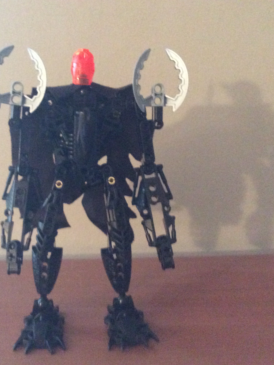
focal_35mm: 43
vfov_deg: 43.8
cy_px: 182
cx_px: 93
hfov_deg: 33.3
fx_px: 454
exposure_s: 1/15
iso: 500
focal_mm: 3.3
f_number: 2.4
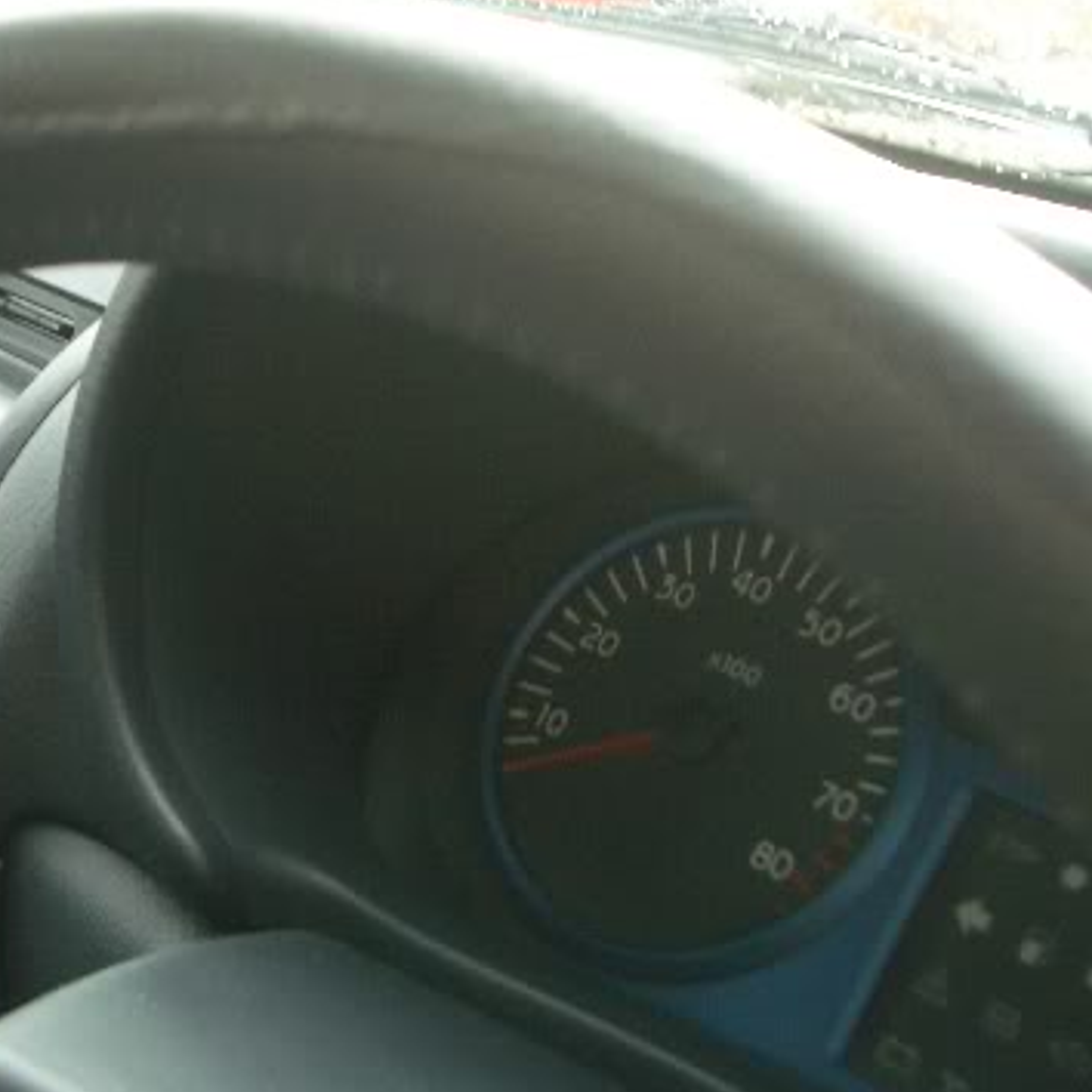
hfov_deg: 30.0
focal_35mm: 56
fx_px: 1999
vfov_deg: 30.4
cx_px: 256
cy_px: 376
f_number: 2.6
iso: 100
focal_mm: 5.8
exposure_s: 1/15
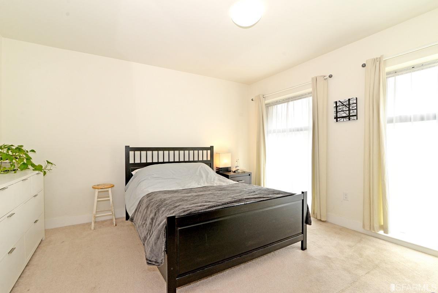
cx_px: 219
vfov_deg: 73.8
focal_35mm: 16
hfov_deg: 96.7
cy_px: 146
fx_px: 195
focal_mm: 16
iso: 800
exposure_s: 1/60
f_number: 6.3
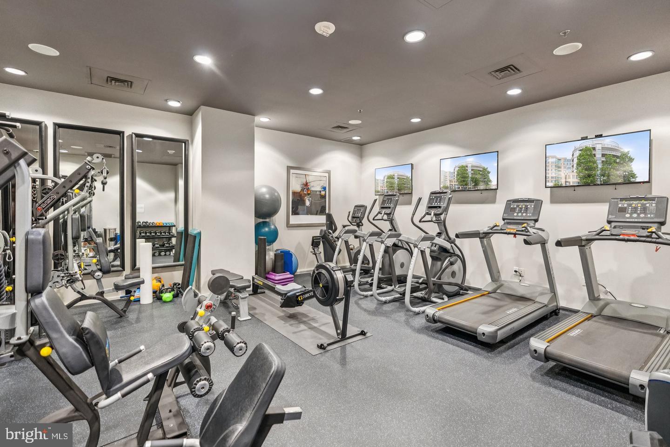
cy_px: 224
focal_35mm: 16
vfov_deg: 73.8
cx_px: 335
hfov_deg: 96.7
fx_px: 298
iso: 5000
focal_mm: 16
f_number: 2.8
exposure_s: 1/125
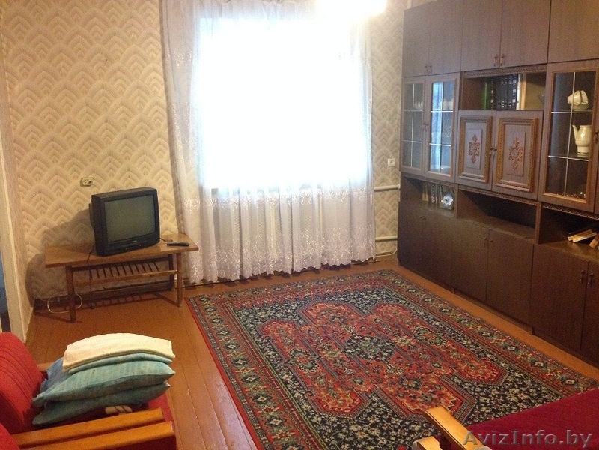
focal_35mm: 33
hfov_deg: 55.4
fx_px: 571
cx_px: 300
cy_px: 225
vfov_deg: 42.9
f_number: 2.4
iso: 640
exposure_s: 1/15
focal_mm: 4.12
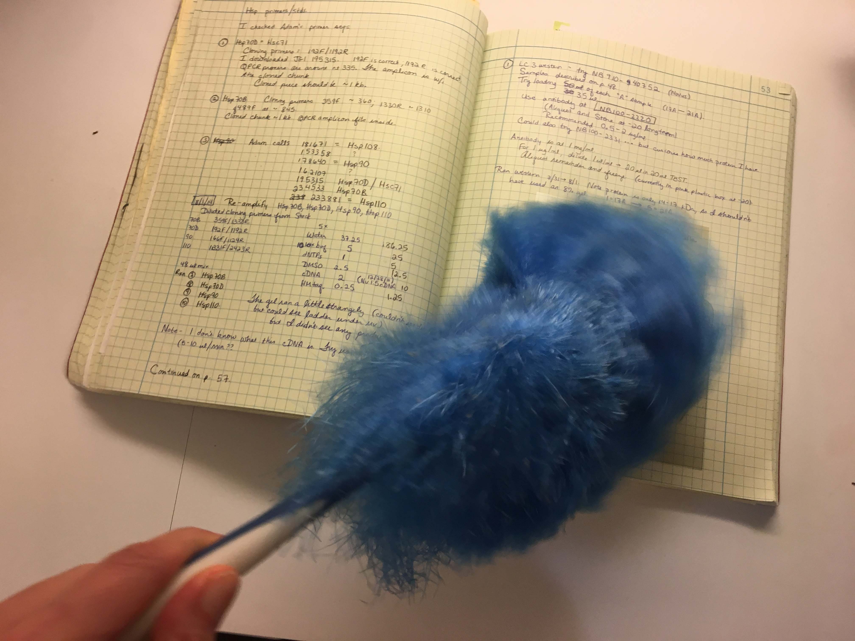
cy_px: 320
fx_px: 716
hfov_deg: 61.7
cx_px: 428
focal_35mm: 29
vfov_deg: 48.2
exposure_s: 1/33
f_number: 2.2
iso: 32
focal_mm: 4.15
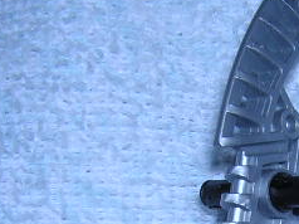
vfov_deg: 14.9
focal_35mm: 97
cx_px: 283
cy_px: 233
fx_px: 837
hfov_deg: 19.8
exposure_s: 1/60.1
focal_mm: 4.7
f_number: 5.2
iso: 100
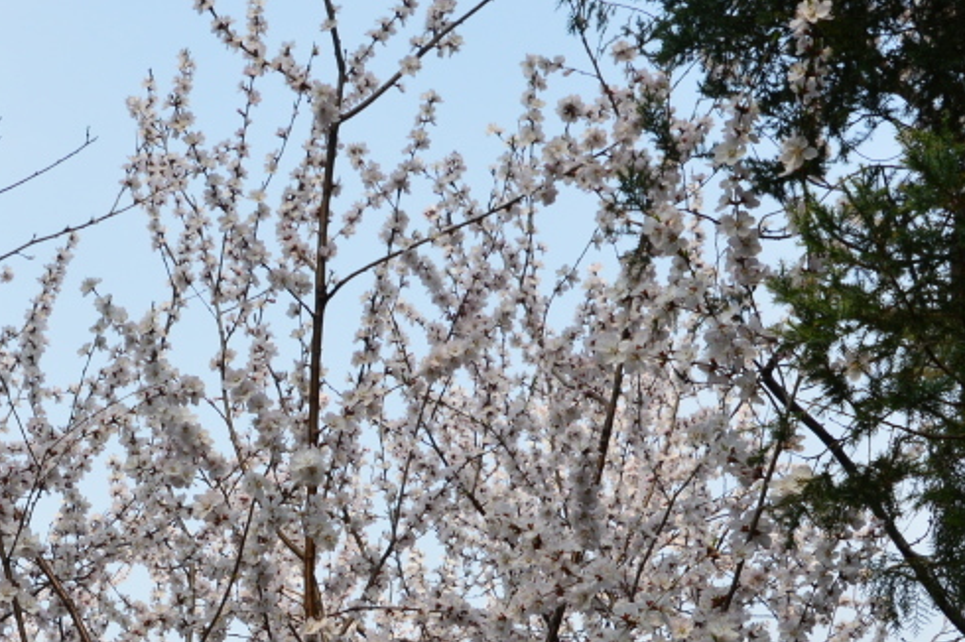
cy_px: 570
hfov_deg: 21.3
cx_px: 120
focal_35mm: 94
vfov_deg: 14.4
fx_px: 2518
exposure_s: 1/250
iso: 220
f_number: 11
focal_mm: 30
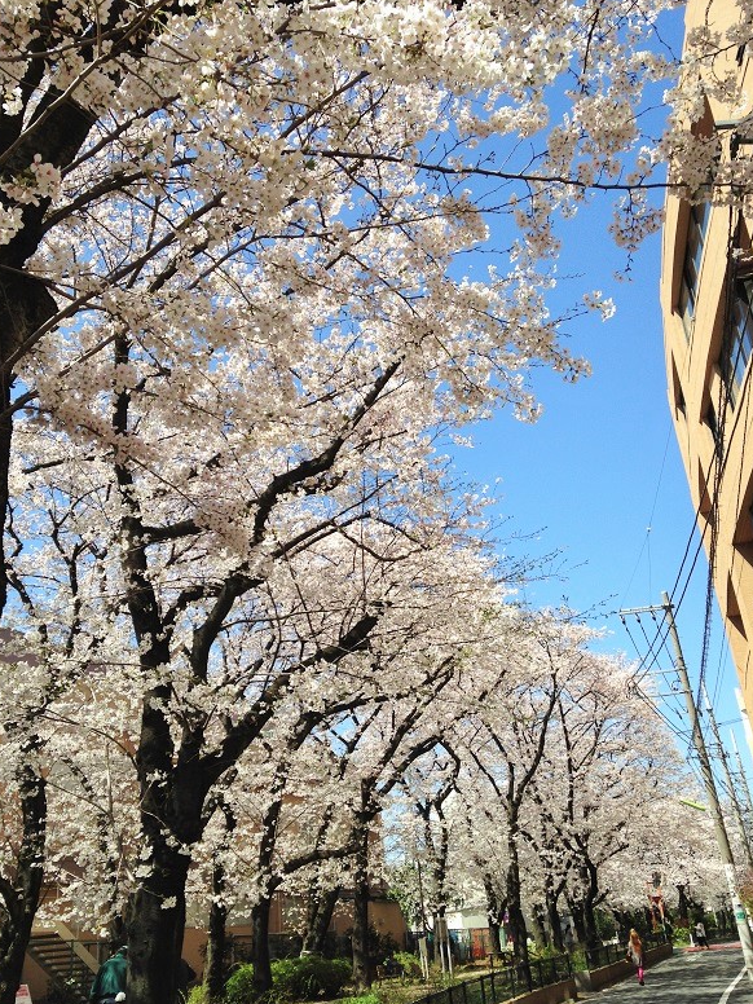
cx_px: 369
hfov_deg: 41.8
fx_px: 986
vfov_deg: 54.0
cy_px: 514
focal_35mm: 34
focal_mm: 4.12
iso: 50
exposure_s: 1/1022
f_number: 2.4
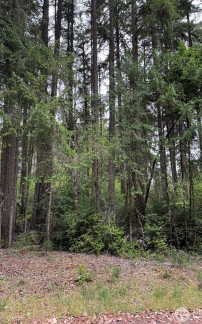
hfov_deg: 47.3
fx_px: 229
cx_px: 121
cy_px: 160
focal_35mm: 26
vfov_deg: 70.4
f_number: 1.78
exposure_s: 1/160
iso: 80
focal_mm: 6.76
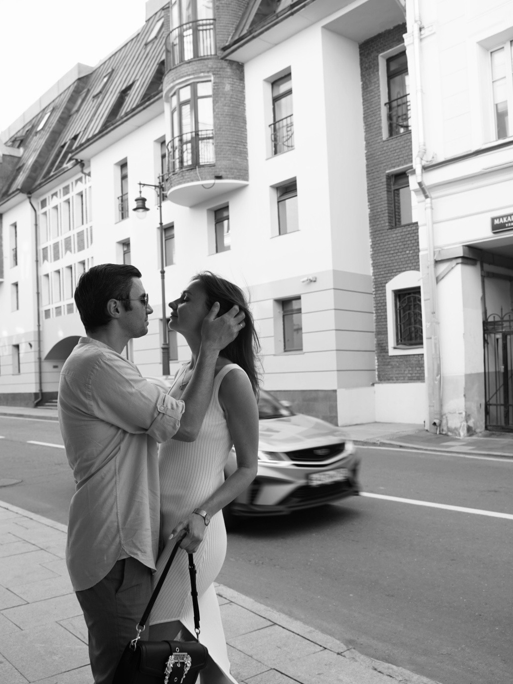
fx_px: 613
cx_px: 253
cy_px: 370
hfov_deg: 45.4
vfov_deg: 58.3
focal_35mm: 31
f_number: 5.6
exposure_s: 1/100
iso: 100
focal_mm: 28
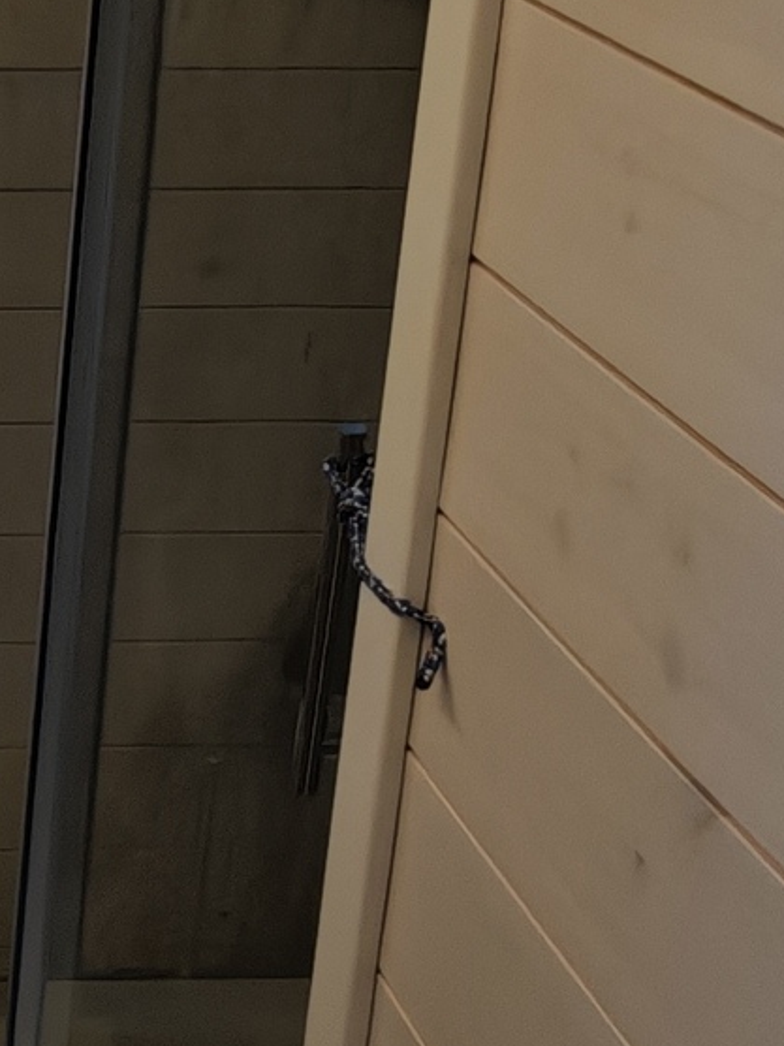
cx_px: -600
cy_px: 296
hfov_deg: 15.3
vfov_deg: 23.1
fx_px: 2537
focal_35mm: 84
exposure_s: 1/100
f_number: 2.2
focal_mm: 2.13
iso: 200
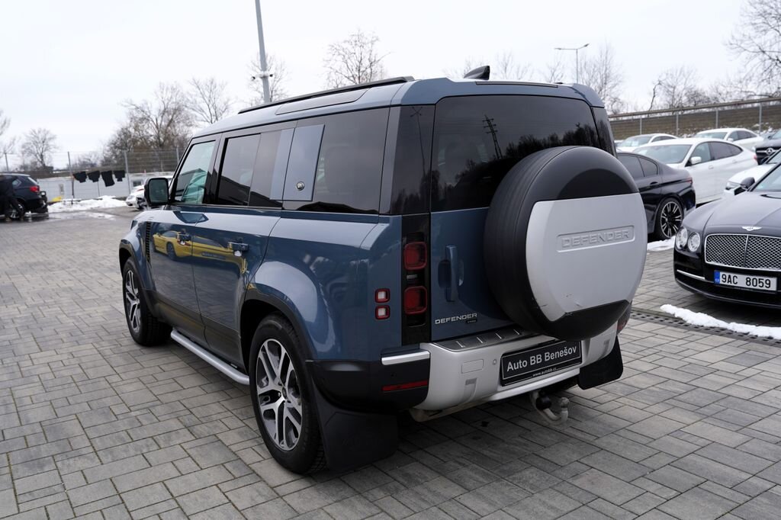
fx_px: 651
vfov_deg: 43.6
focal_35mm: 30
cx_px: 390
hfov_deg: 61.9
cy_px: 260
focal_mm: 30
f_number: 4.5
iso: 100
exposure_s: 1/80
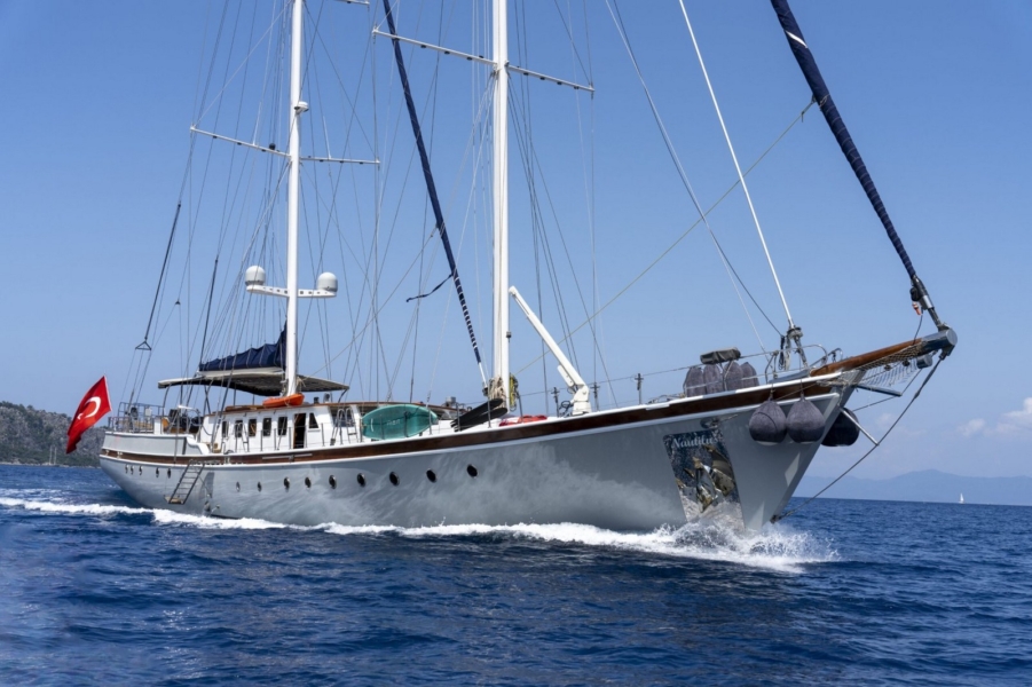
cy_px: 344
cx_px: 516
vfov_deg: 31.9
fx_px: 1203
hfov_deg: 46.4
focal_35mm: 42
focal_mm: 42
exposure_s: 1/1250
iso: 100
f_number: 5.6
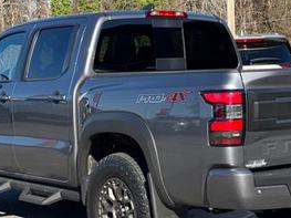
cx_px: 179
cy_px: 110
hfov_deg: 21.3
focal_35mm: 92
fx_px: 773
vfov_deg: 16.0
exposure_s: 1/1597
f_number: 1.78
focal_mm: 6.76
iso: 64
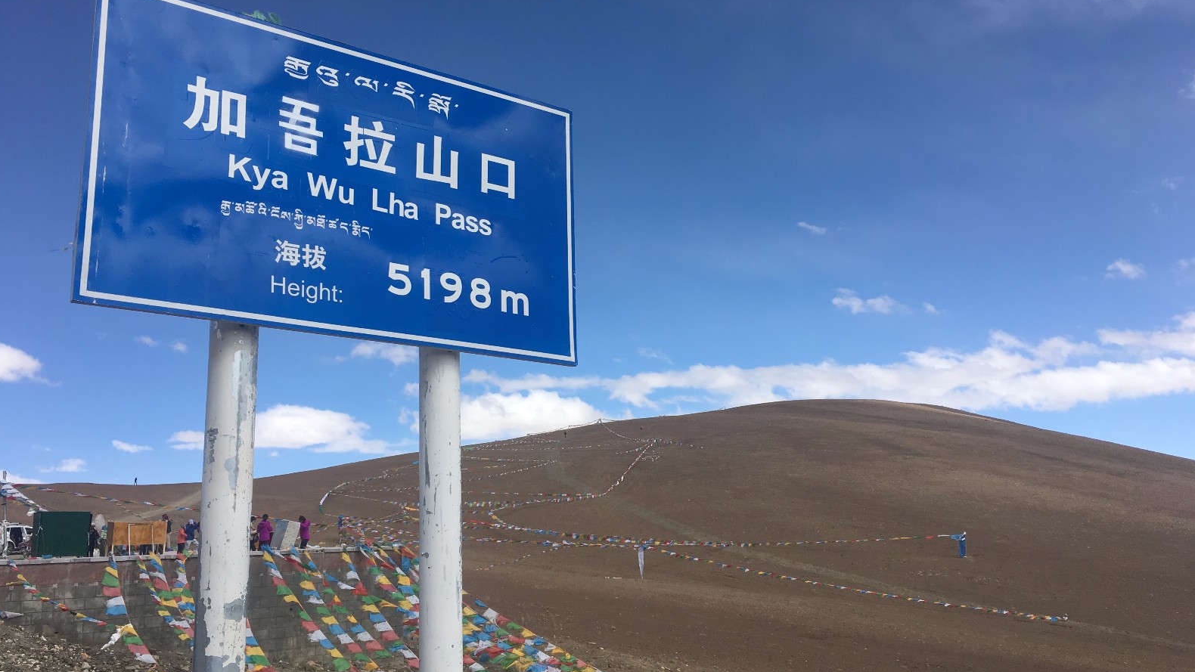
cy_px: 323
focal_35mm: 32
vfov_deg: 36.7
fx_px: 1014
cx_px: 598
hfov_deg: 61.0
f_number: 2.2
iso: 25
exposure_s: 1/1350
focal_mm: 4.15
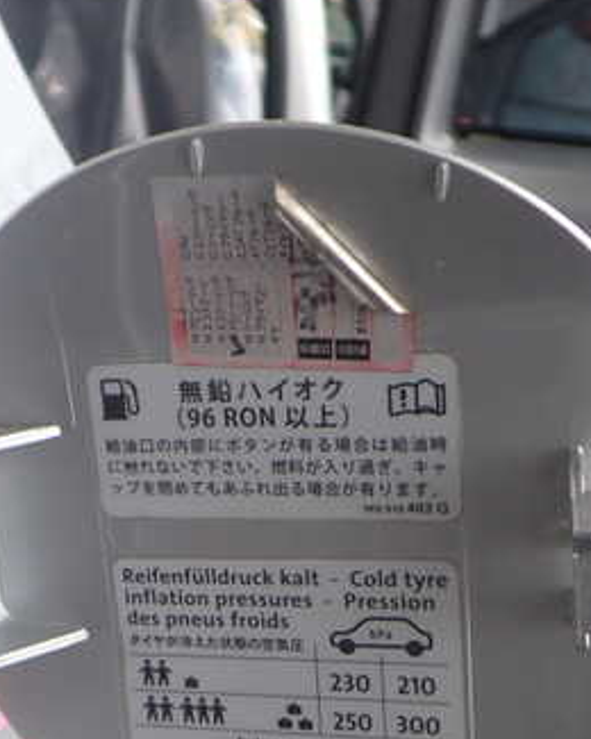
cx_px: 182
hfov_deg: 27.9
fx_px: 1181
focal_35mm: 54
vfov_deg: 34.4
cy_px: 496
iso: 125
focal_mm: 5.4
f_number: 2.3
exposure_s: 1/125
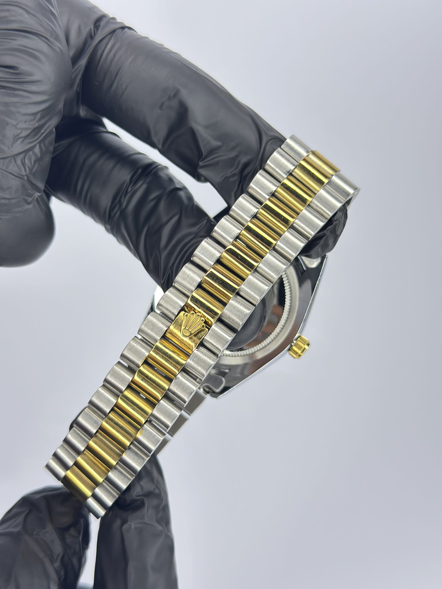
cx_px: 221
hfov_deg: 30.3
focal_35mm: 48
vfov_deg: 39.7
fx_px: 817
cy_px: 294
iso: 80
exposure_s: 1/165
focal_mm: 6.86
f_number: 1.78
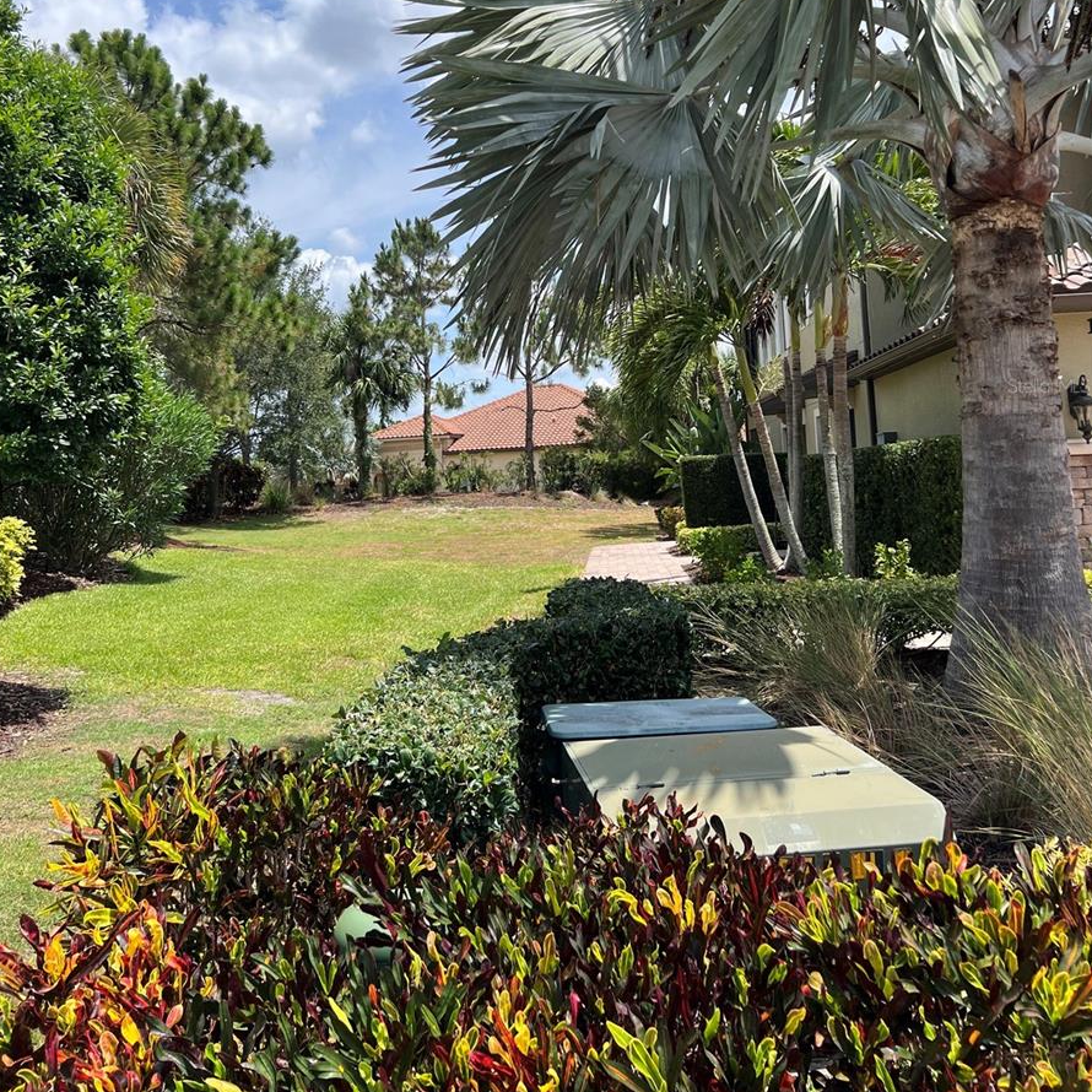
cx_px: 542
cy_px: 385
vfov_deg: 51.8
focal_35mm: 31
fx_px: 1106
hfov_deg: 52.5
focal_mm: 5.7
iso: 50
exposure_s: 1/2841
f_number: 1.5
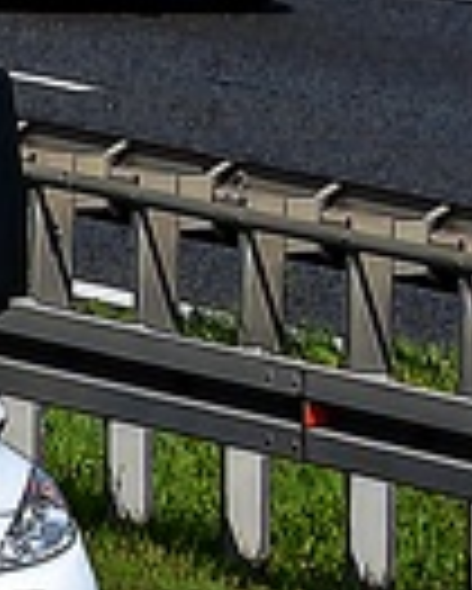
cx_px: -1205
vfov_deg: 1.6
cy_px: 171
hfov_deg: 1.3
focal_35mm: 1202
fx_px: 20965
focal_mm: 140
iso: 200
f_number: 8
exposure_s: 1/800
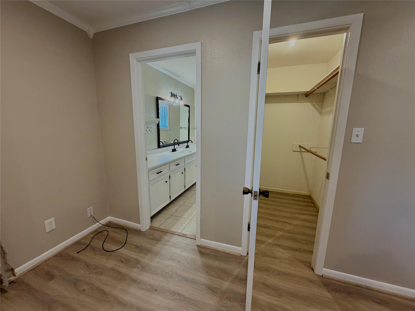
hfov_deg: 102.1
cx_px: 208
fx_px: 168
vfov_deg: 85.7
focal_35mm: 14
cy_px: 156
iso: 250
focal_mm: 2.22
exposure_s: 1/60
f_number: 2.2
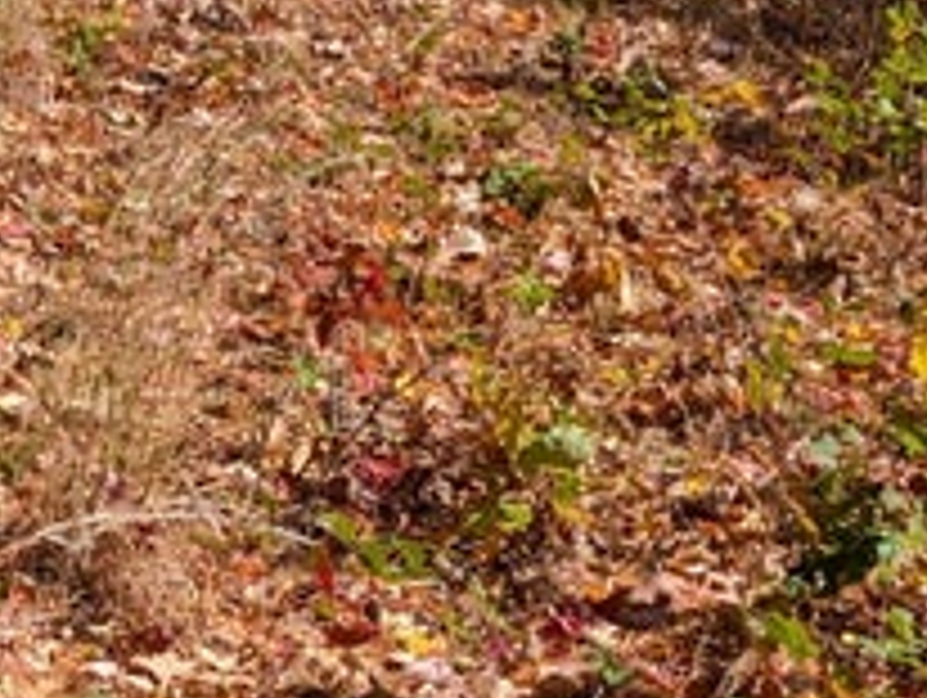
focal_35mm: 99
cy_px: 81
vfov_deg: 14.8
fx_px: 2654
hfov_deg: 18.8
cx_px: -180
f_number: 1.68
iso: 20
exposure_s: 1/725
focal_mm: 6.9
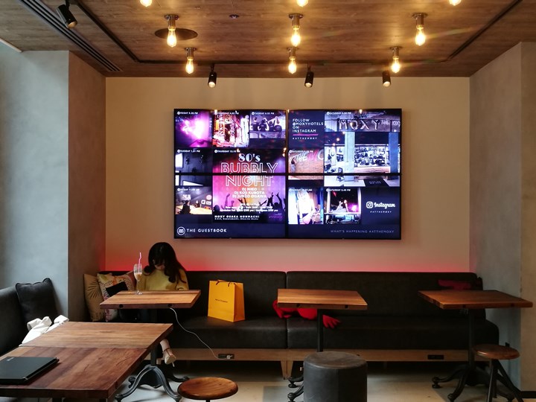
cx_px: 268
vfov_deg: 37.7
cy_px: 201
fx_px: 588
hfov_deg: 49.0
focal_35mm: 38
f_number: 2.2
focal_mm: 4.5
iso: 160
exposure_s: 1/40
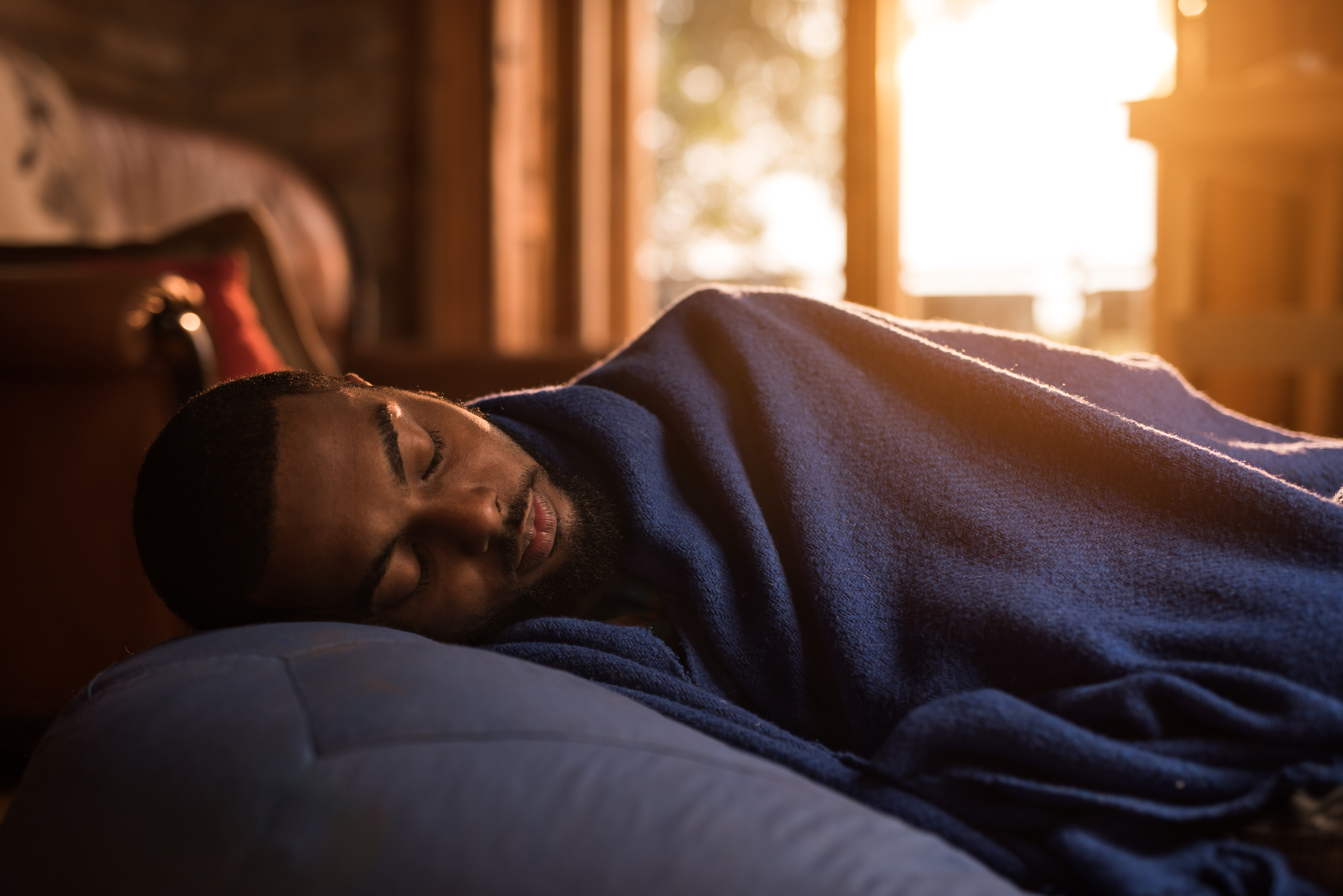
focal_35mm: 50
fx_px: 1866
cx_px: 672
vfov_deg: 27.0
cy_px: 448
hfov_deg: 39.6
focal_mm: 50
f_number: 2
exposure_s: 1/250
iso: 64
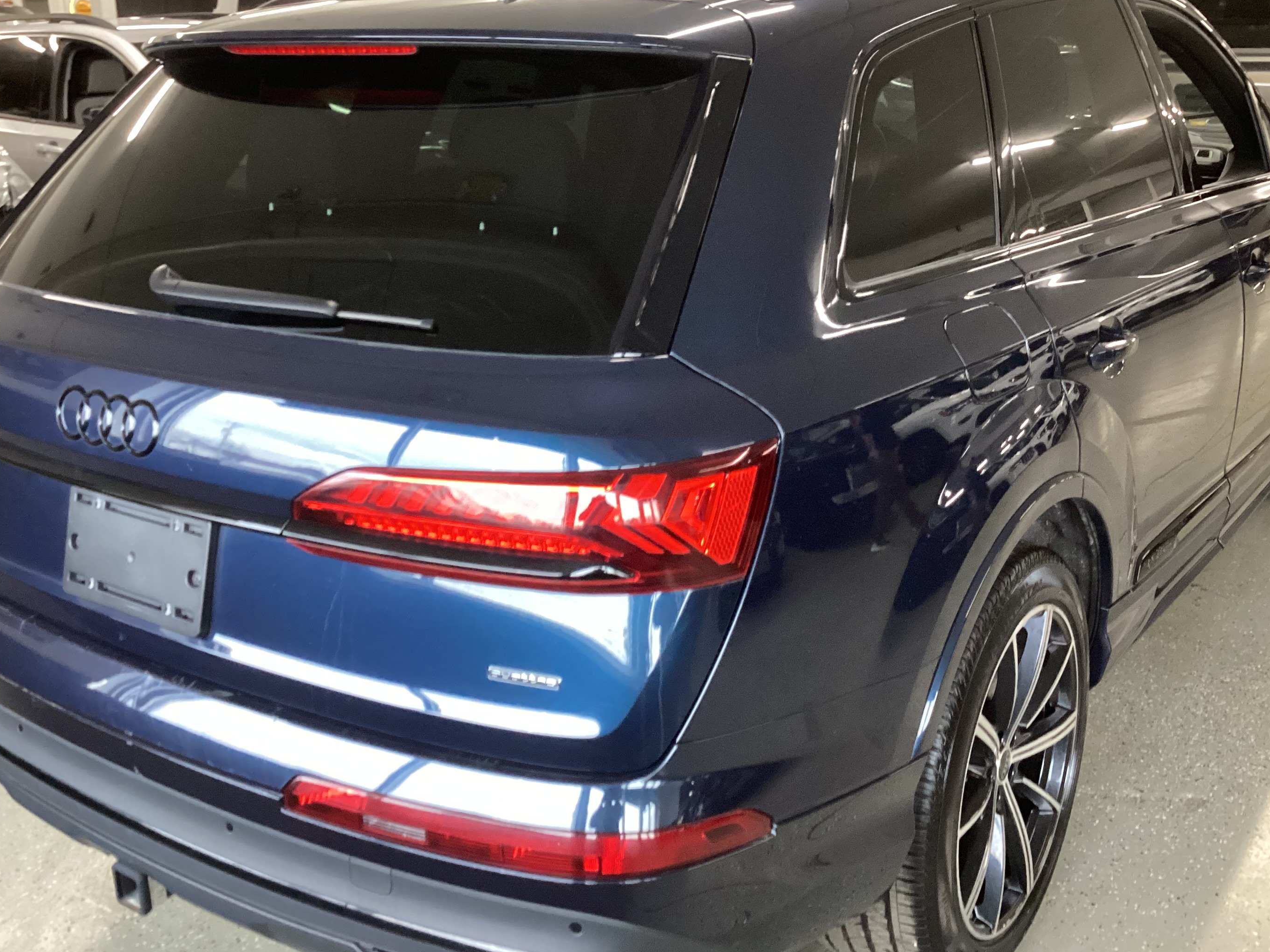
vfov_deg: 38.6
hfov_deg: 50.1
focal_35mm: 37
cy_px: 445
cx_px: 625
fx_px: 1357
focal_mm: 3.3
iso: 320
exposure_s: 1/50
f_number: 2.4
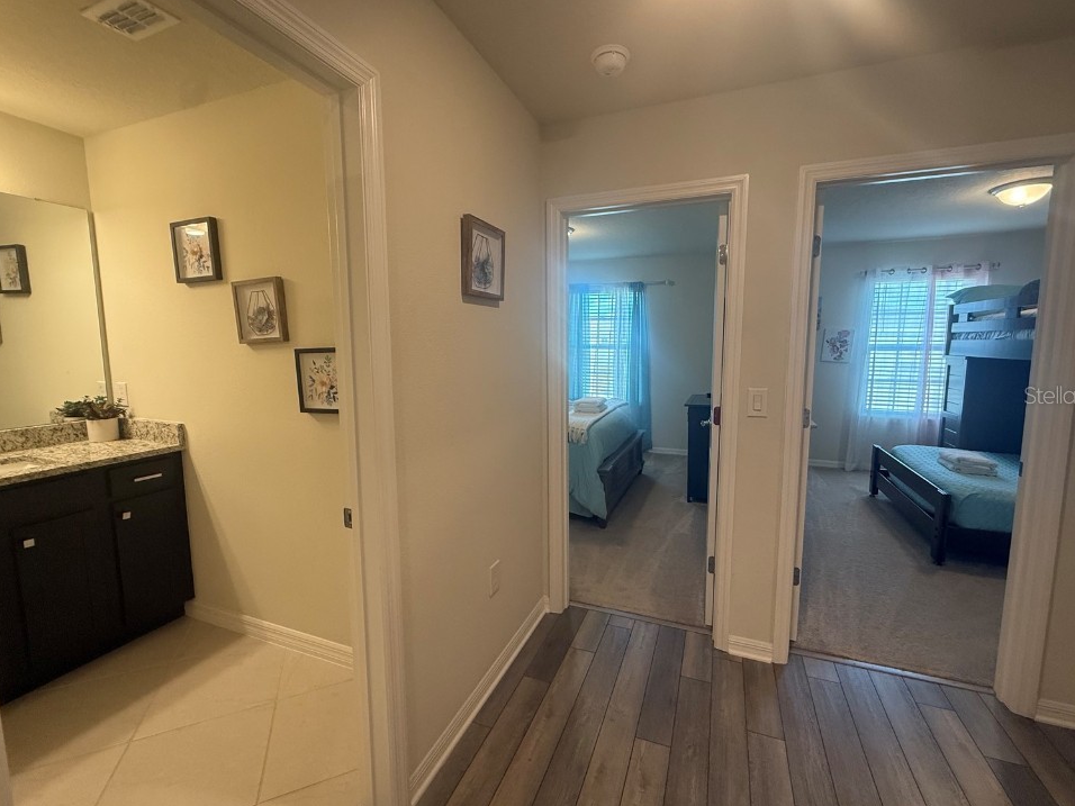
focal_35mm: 15
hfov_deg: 98.1
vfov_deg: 81.7
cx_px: 554
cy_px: 395
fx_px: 466
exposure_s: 1/120
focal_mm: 2.22
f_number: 2.2
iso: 250
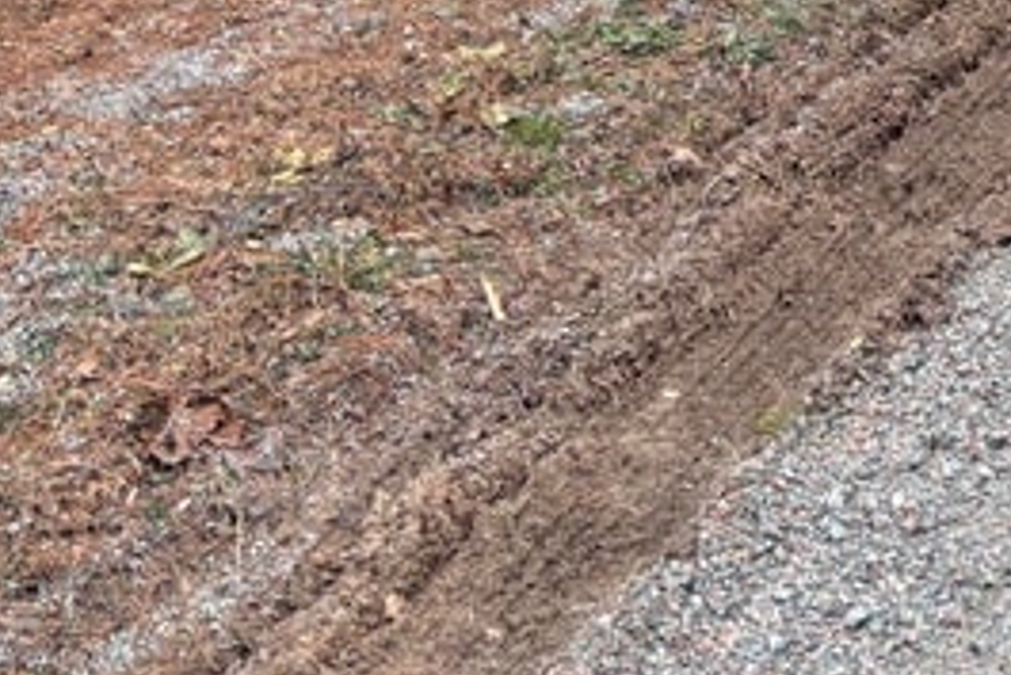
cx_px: 1120
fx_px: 2444
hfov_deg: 22.1
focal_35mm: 87
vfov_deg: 14.1
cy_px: -519
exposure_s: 1/128
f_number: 1.6
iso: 40
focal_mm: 5.96
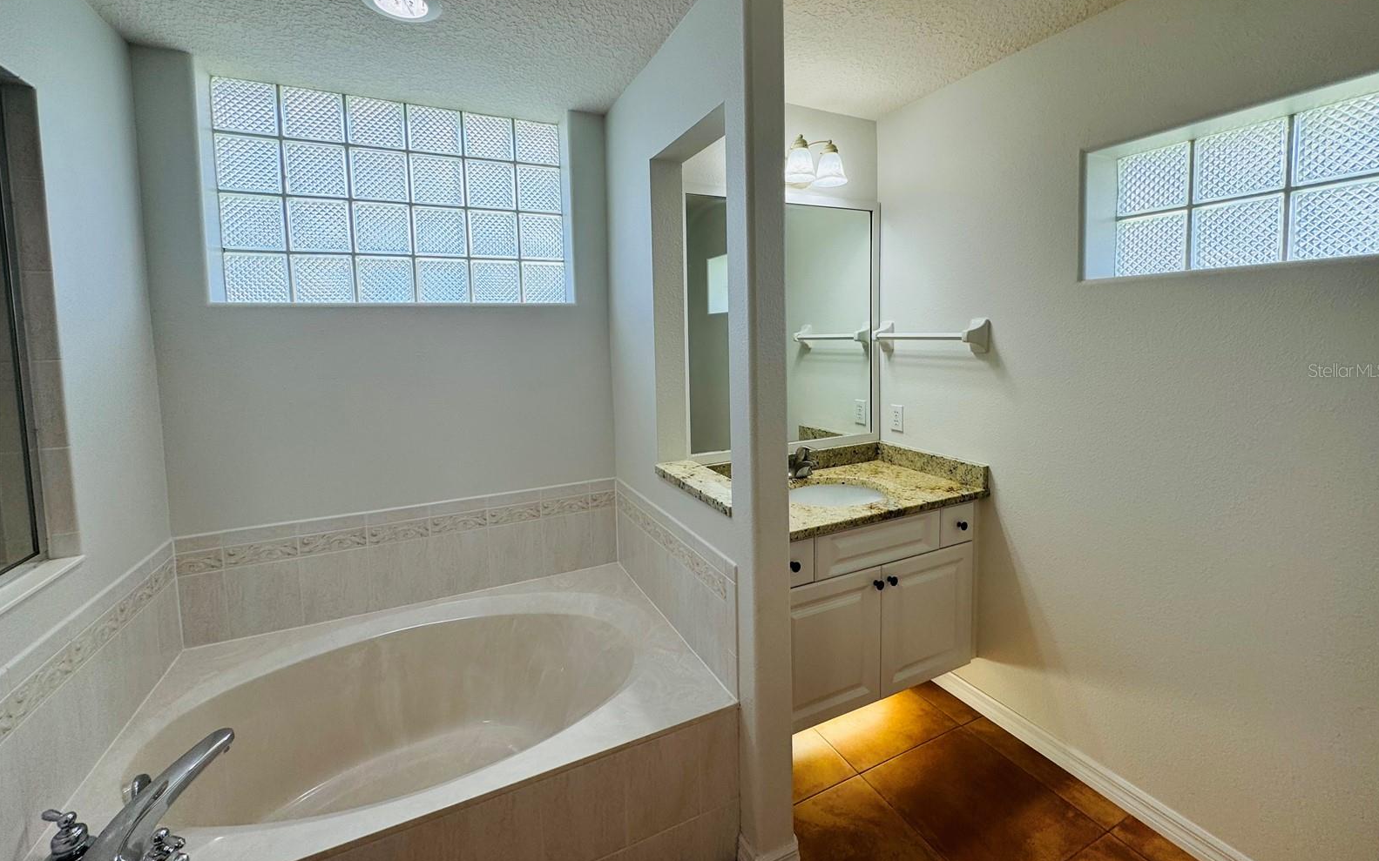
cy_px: 370
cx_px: 693
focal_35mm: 15
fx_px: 564
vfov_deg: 74.4
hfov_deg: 101.5
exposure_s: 1/120
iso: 50
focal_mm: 2.22
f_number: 2.2
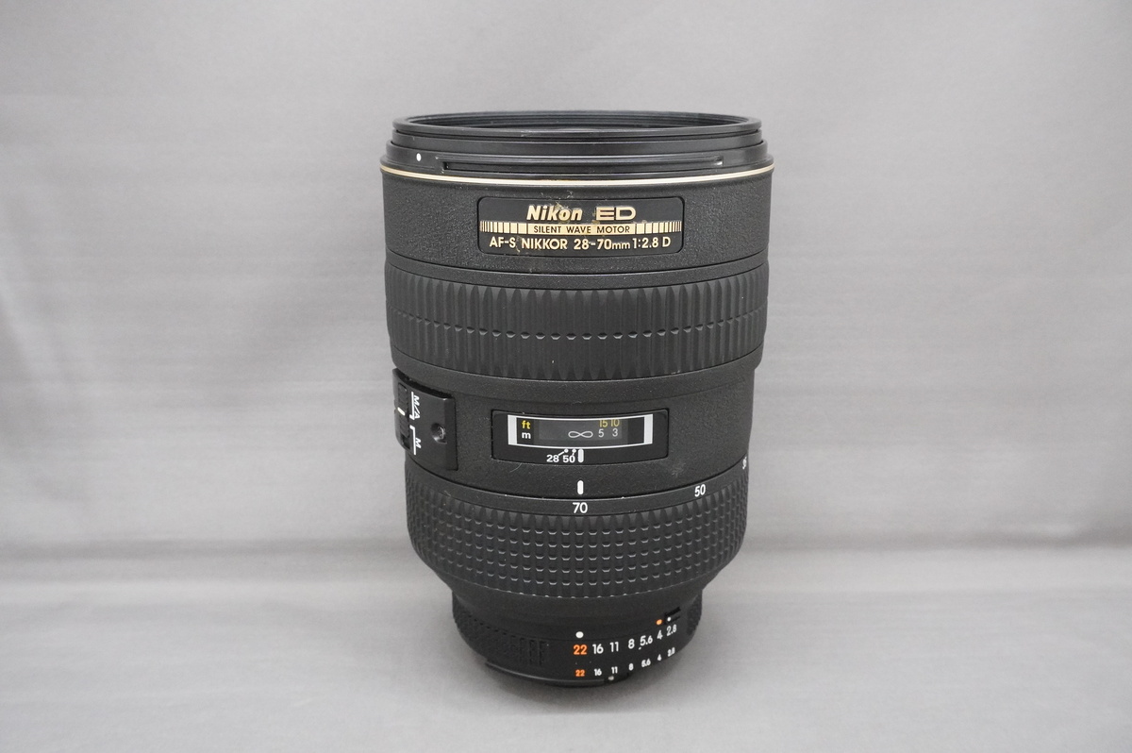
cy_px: 376
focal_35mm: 36
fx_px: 1131
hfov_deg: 53.2
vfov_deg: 36.8
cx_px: 566
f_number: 11
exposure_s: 1/40
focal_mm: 24
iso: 6400
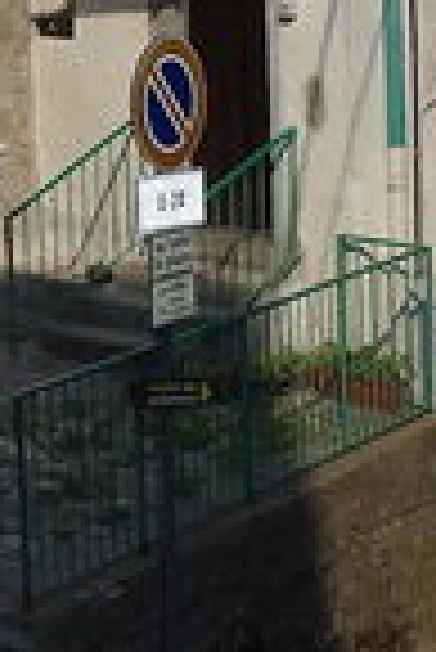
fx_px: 2918
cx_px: -423
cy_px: -227
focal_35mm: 161
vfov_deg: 12.3
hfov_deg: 8.2
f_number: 11
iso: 250
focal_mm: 26.25
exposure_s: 1/180
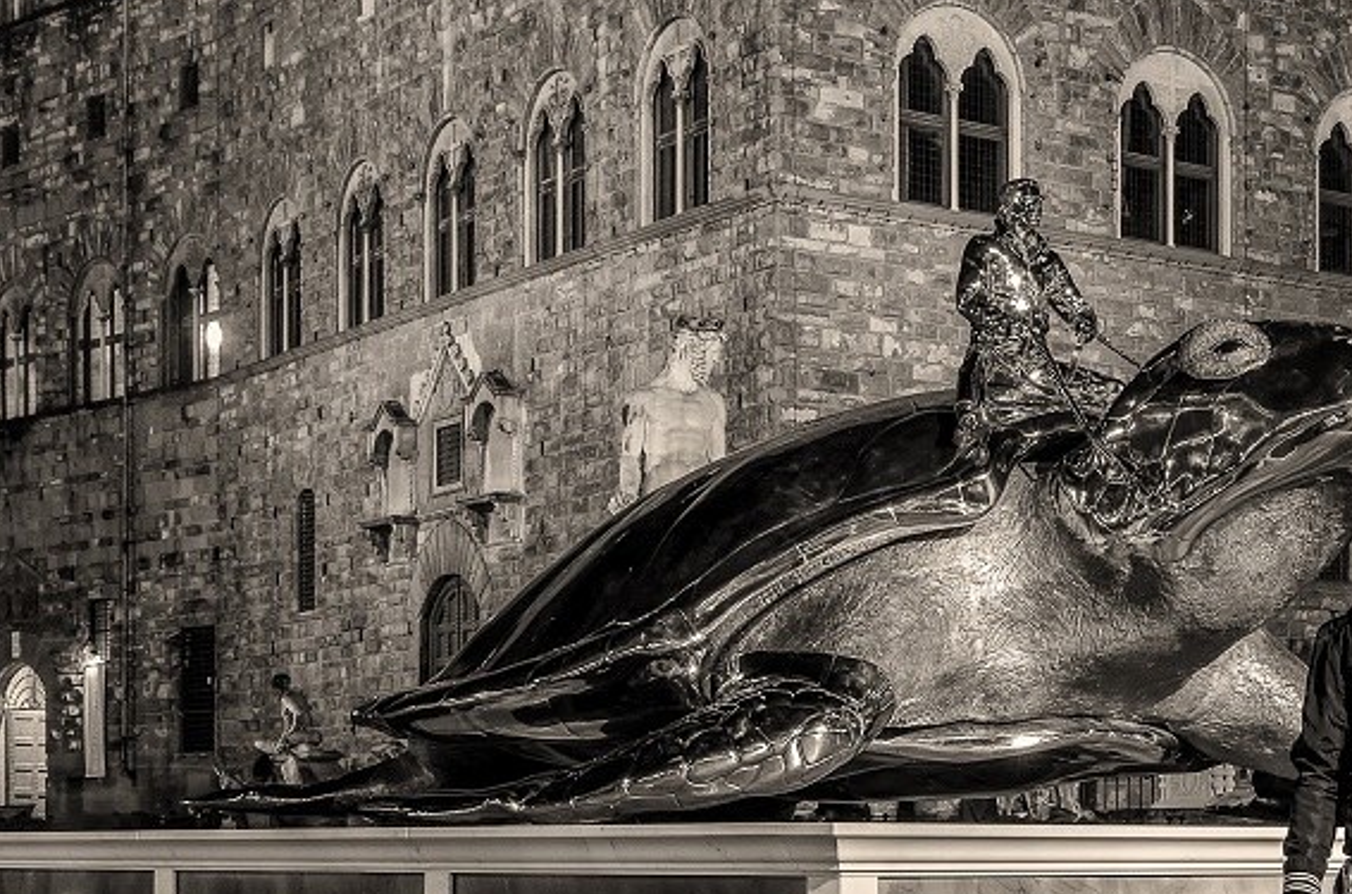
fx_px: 2735
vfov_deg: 18.5
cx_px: 1063
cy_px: 576
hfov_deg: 27.3
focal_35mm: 73
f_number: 10
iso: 100
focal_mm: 24
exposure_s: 2.5
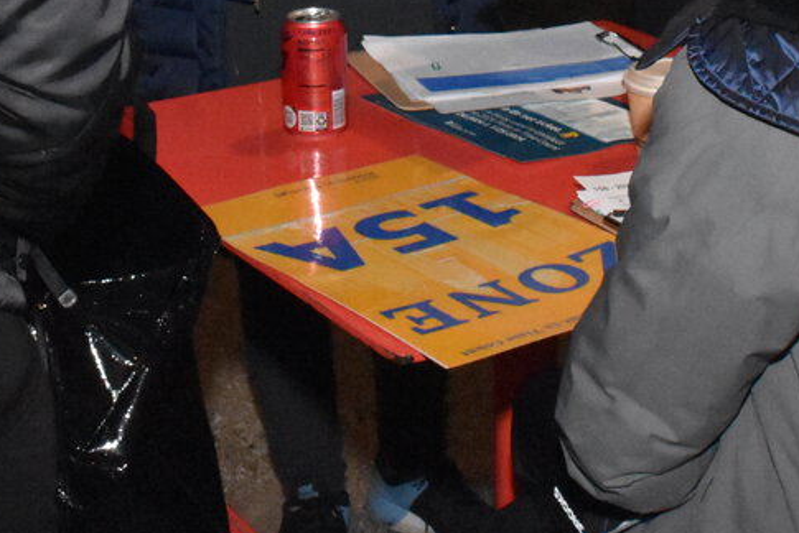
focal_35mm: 102
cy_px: -199
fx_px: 2265
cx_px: 367
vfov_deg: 12.9
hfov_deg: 20.0
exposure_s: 1/60
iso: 8000
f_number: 13
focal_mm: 22
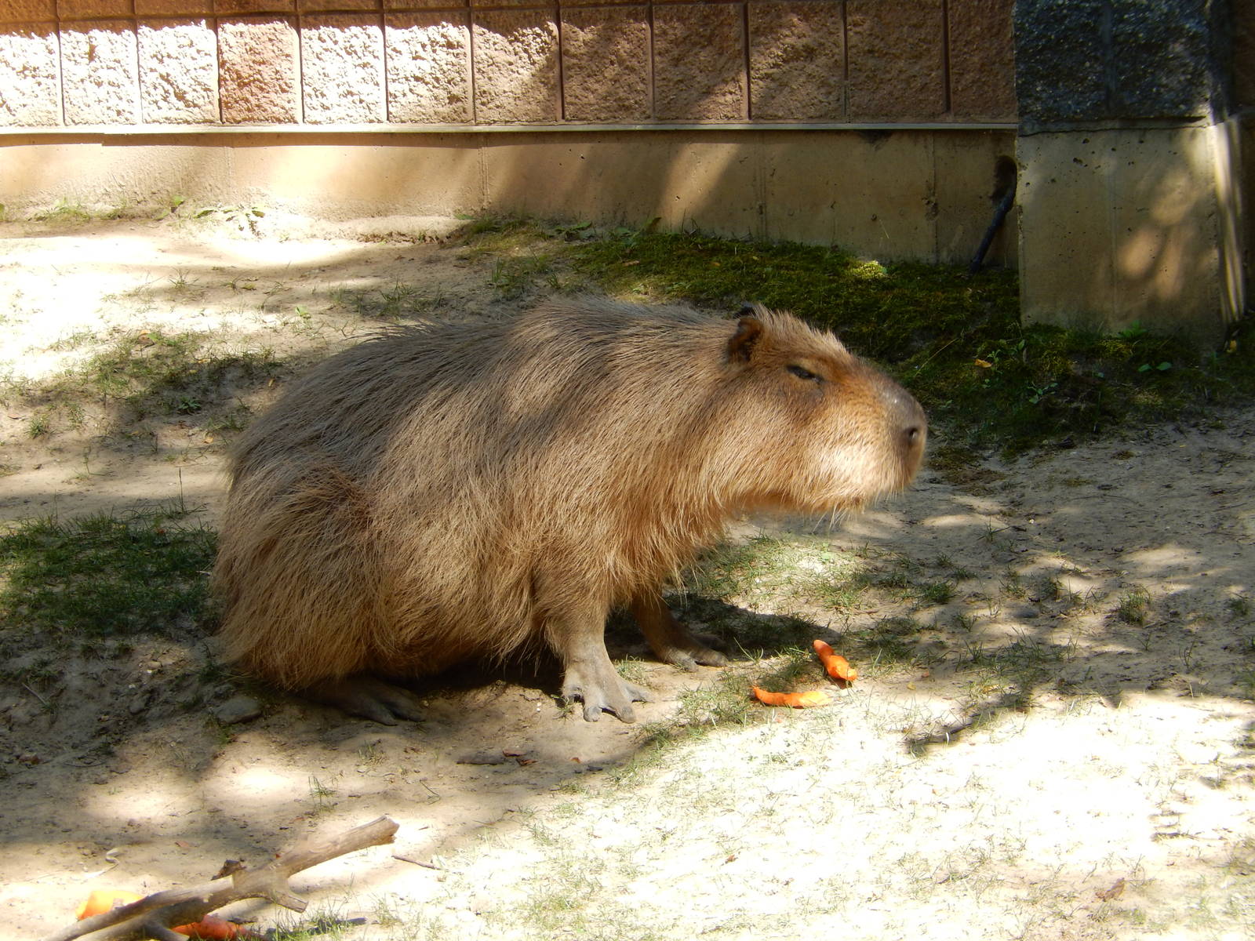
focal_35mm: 134
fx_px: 4858
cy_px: 470
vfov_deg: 11.1
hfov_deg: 14.7
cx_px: 628
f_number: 5.6
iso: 125
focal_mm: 24.1
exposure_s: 1/80
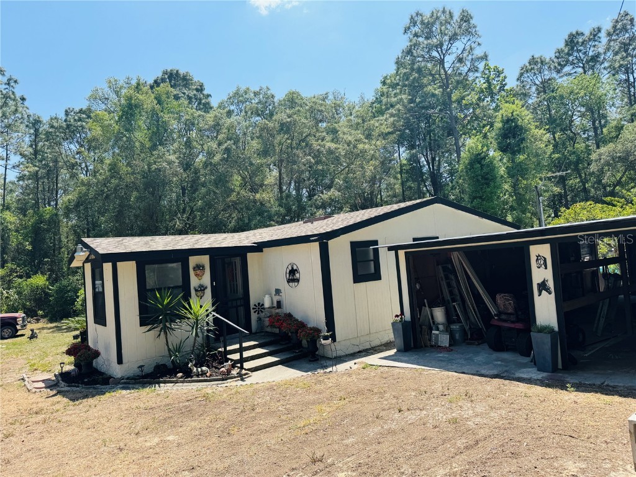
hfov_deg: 71.6
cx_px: 318
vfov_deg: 56.8
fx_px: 441
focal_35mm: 24
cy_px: 238
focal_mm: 6.76
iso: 80
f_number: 1.78
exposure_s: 1/2506
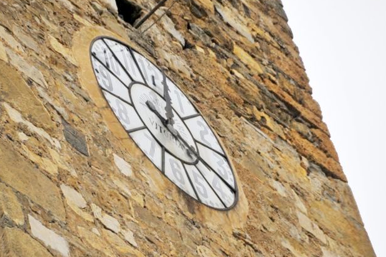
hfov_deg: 6.3
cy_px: 147
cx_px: 151
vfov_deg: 4.2
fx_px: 3524
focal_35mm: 329
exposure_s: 1/125
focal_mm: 170
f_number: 5.6
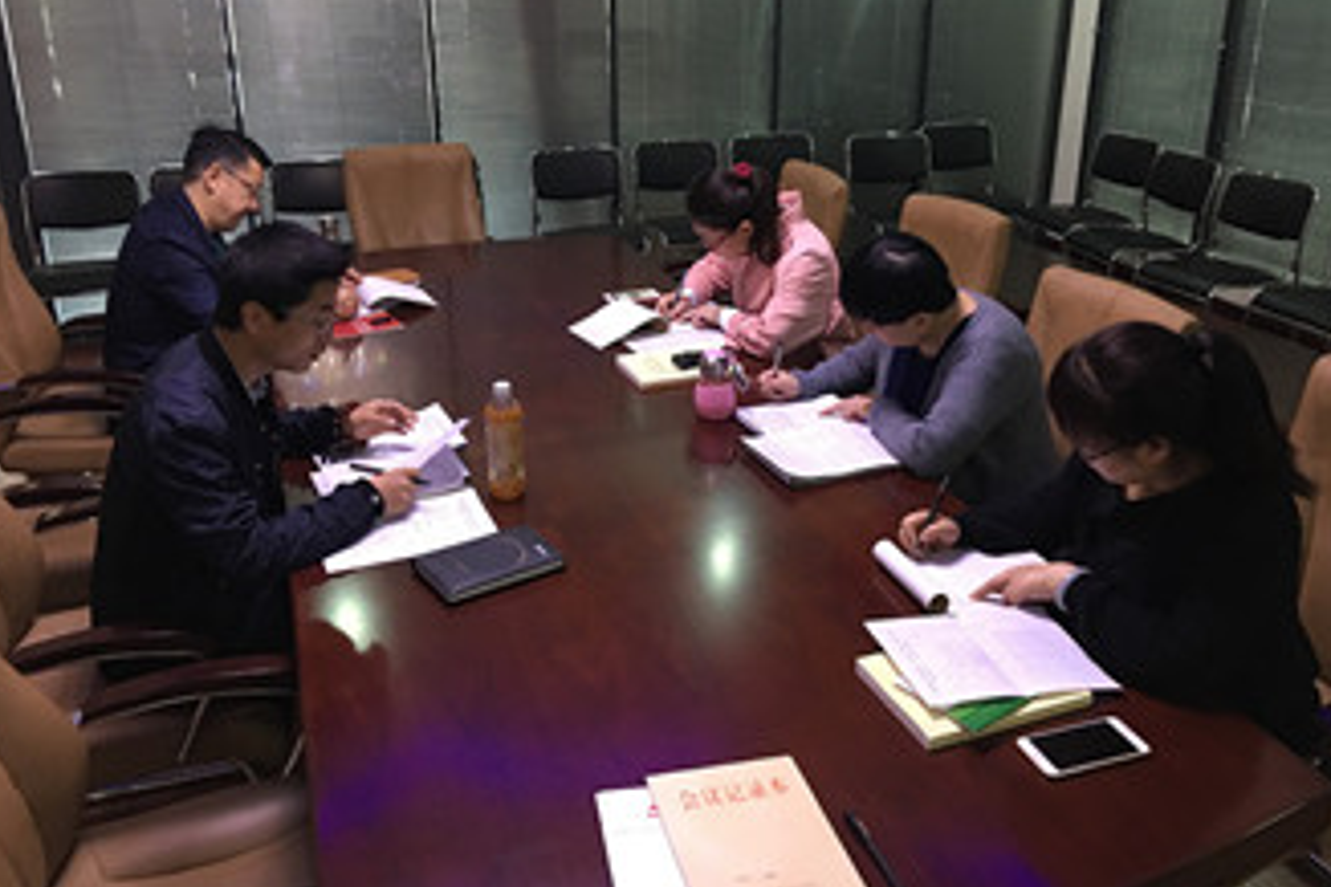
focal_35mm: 32
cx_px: 682
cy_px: 374
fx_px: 1183
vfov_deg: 41.0
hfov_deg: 58.7
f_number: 2.2
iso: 100
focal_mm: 4.15
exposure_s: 1/10
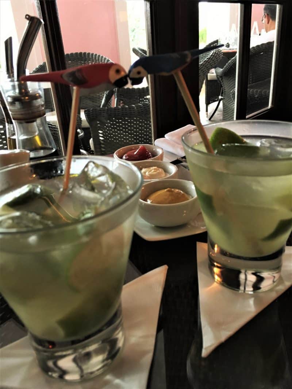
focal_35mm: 29
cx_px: 146
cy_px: 194
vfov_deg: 61.7
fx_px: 326
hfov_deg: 48.2
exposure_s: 1/17
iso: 200
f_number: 2.2
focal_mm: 4.15
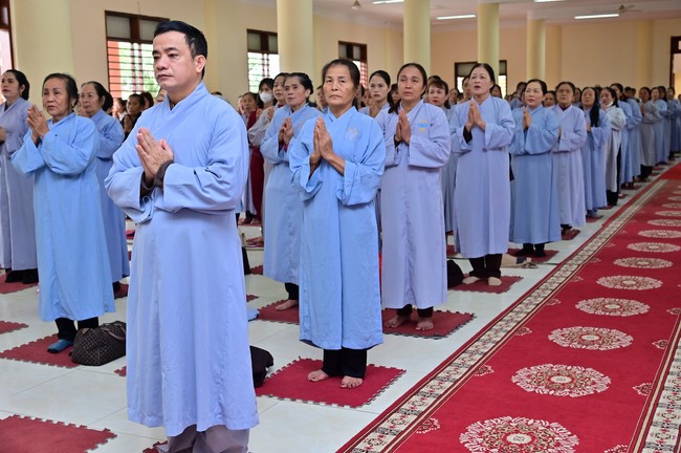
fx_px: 831
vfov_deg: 30.5
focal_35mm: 44
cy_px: 226
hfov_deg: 44.5
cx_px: 340
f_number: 5.6
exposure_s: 1/160
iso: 1250
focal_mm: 44
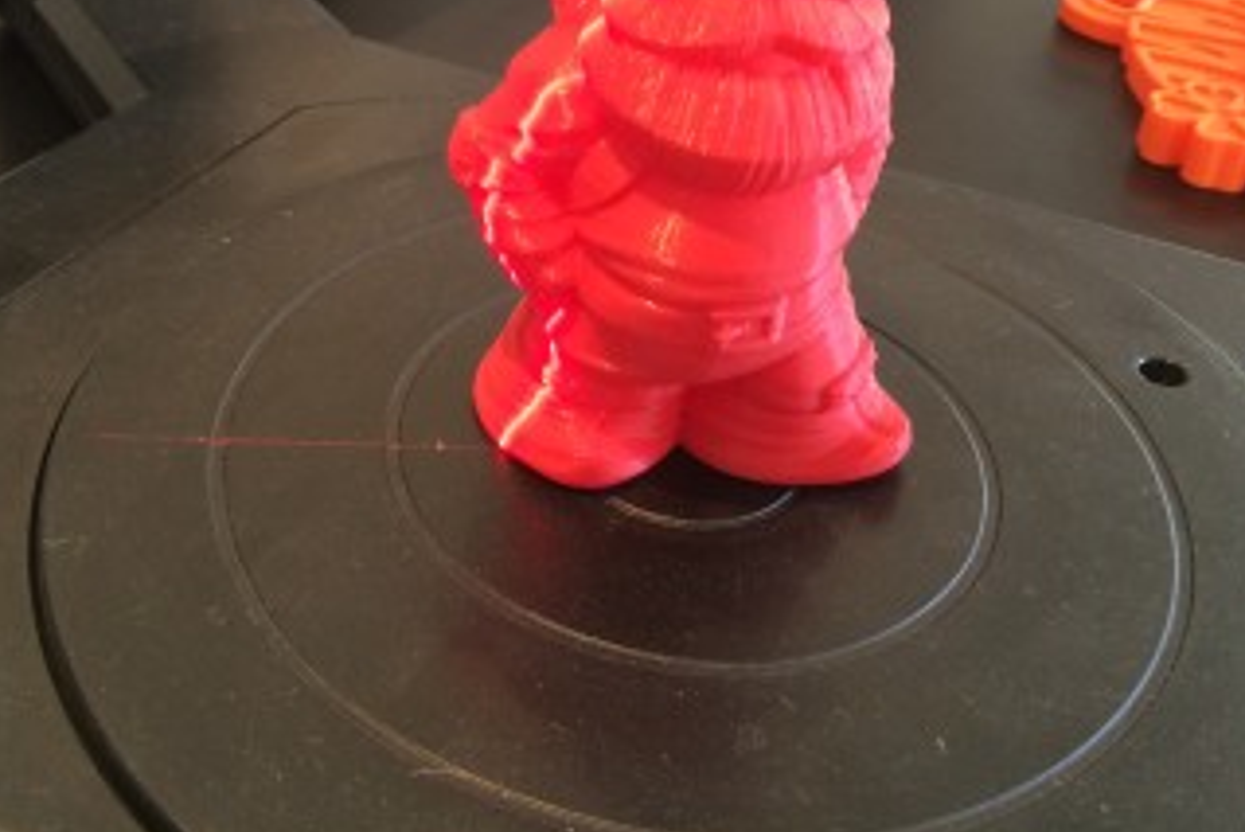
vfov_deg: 30.0
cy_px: 191
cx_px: 484
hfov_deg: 44.2
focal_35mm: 44
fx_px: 1522
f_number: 2.2
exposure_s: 1/30
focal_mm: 4.12
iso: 100
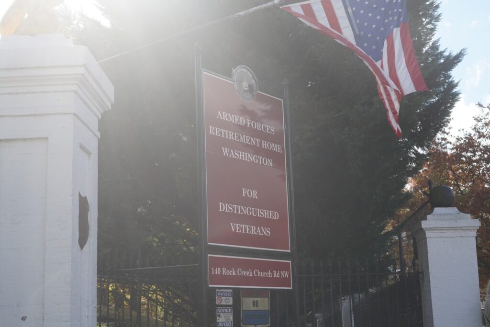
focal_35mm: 50
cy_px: 164
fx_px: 681
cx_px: 245
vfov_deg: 27.0
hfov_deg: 39.6
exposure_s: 1/1600
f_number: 5
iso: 500
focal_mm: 50
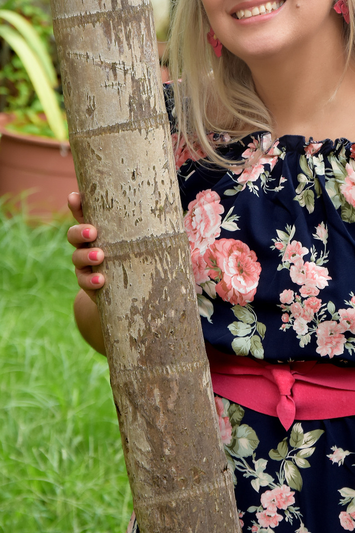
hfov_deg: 5.6
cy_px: 215
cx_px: 294
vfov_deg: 8.4
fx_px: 3622
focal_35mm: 245
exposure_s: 1/250
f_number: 8
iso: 500
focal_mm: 85
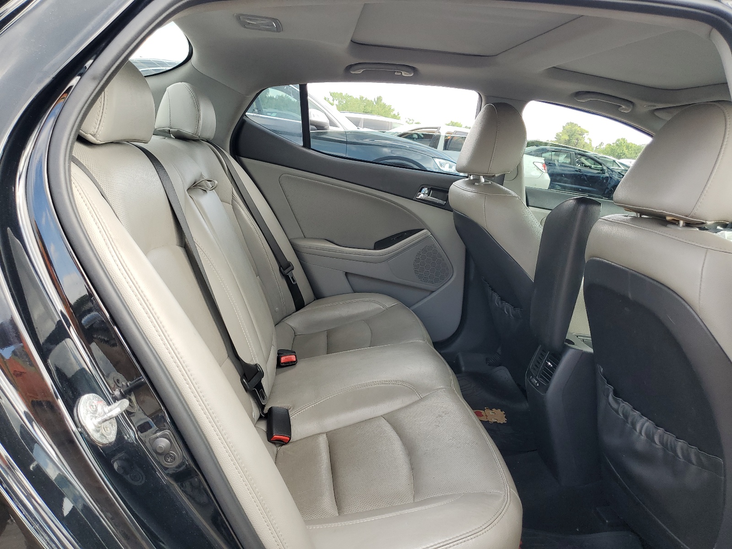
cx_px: 366
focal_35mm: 26
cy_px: 274
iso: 50
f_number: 1.5
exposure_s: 1/222
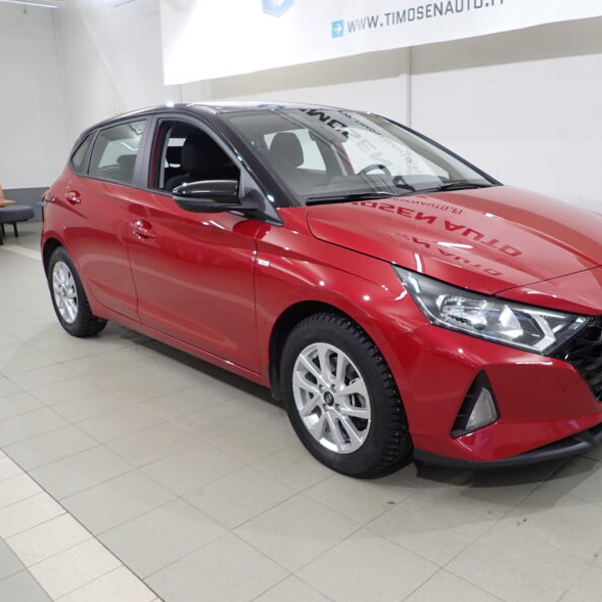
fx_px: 590
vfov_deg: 54.0
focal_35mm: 30
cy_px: 303
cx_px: 358
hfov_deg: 53.7
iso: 200
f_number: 2
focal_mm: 4.5
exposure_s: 1/60
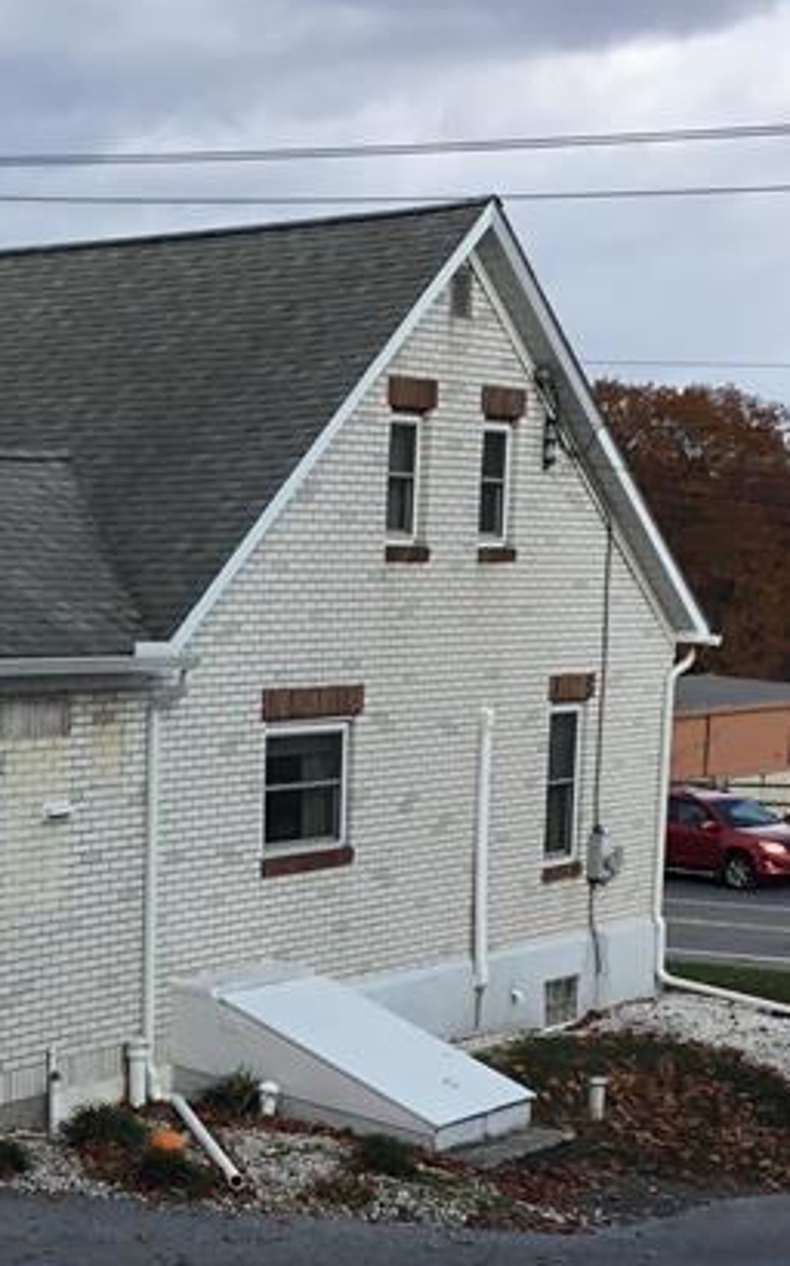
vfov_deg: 24.7
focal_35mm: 82
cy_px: 1047
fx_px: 2827
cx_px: -80
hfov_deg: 15.5
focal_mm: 3.3
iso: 25
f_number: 2.4
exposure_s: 1/831
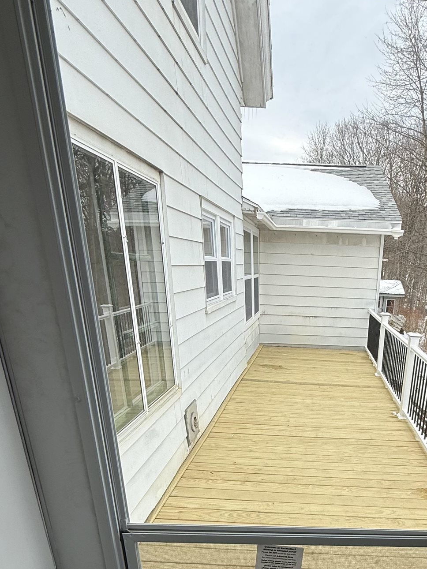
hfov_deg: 52.9
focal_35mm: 25
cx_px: 311
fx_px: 411
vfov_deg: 65.2
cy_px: 427
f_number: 2.2
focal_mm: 2.22
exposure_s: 1/694
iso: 50
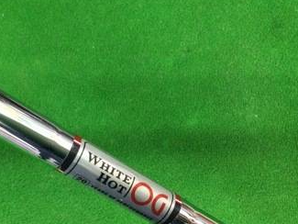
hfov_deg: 31.3
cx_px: 84
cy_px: 151
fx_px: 525
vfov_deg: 23.9
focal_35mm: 61
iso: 200
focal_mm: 3.3
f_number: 2.4
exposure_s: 1/30
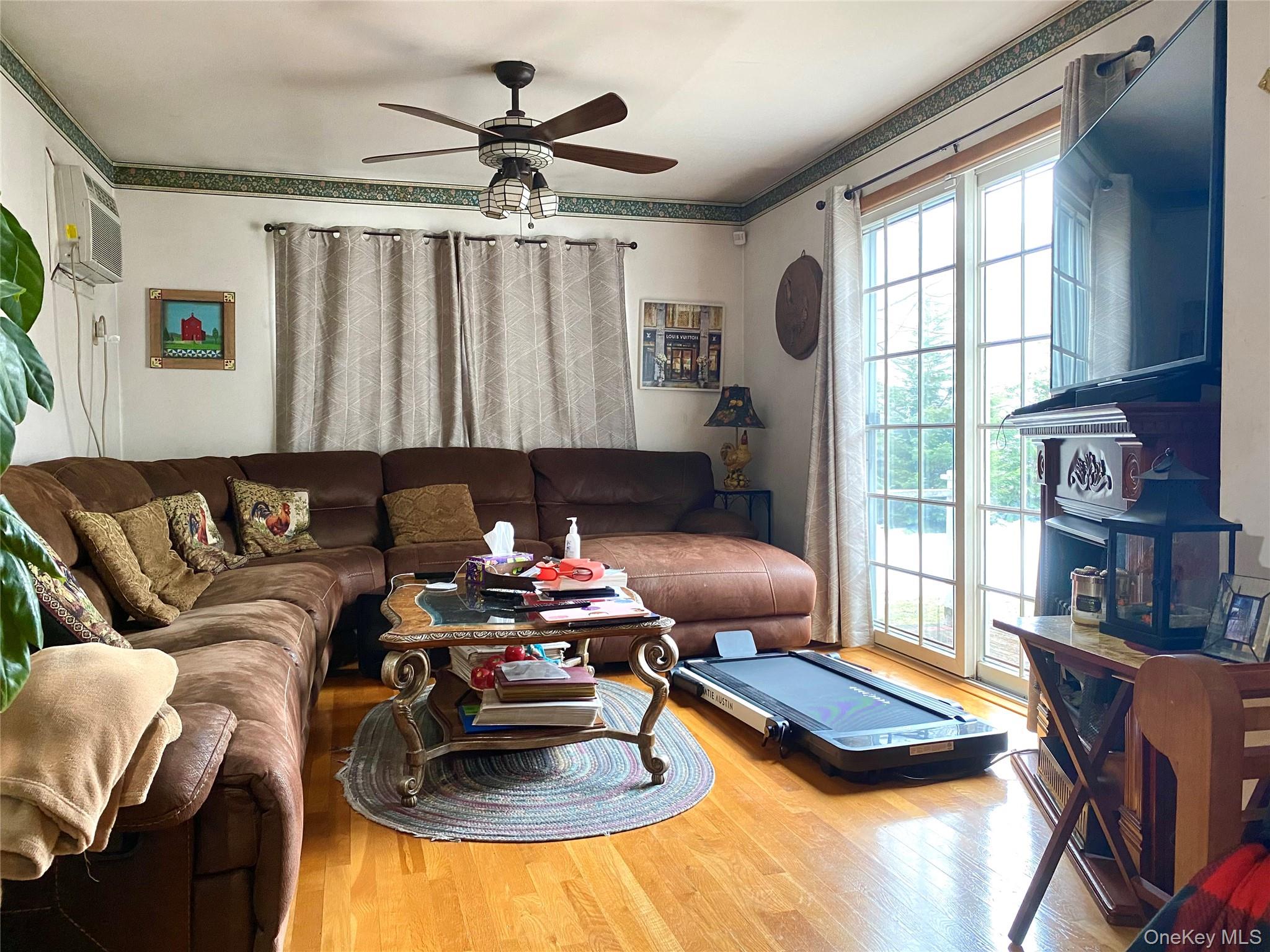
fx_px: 954
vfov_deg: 53.1
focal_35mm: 26
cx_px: 635
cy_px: 476
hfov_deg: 67.3
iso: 200
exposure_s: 1/60
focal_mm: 4.25
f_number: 1.8
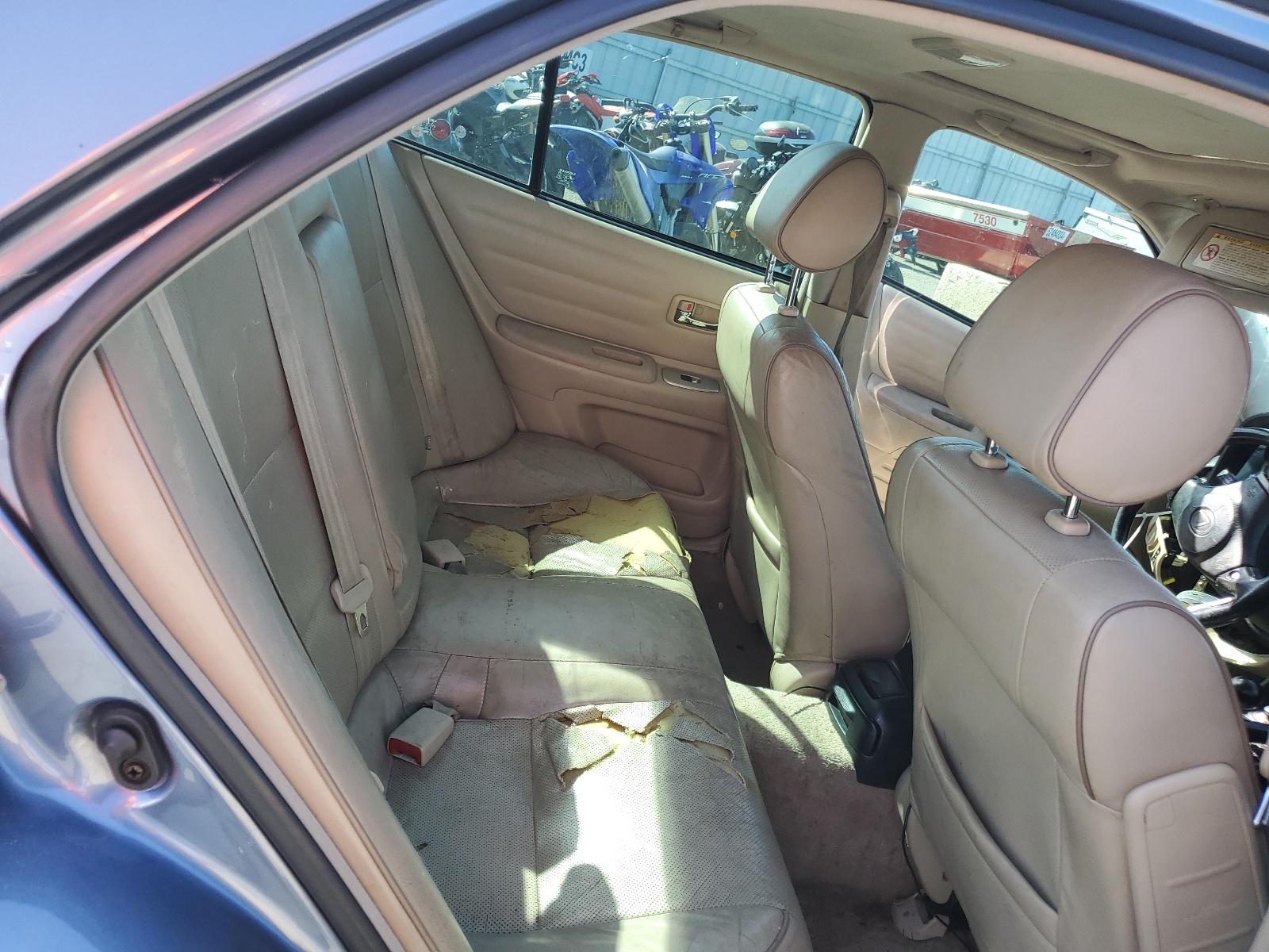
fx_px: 953
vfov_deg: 53.1
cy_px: 476
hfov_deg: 67.3
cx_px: 634
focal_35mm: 26
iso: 50
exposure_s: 1/227
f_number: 1.5
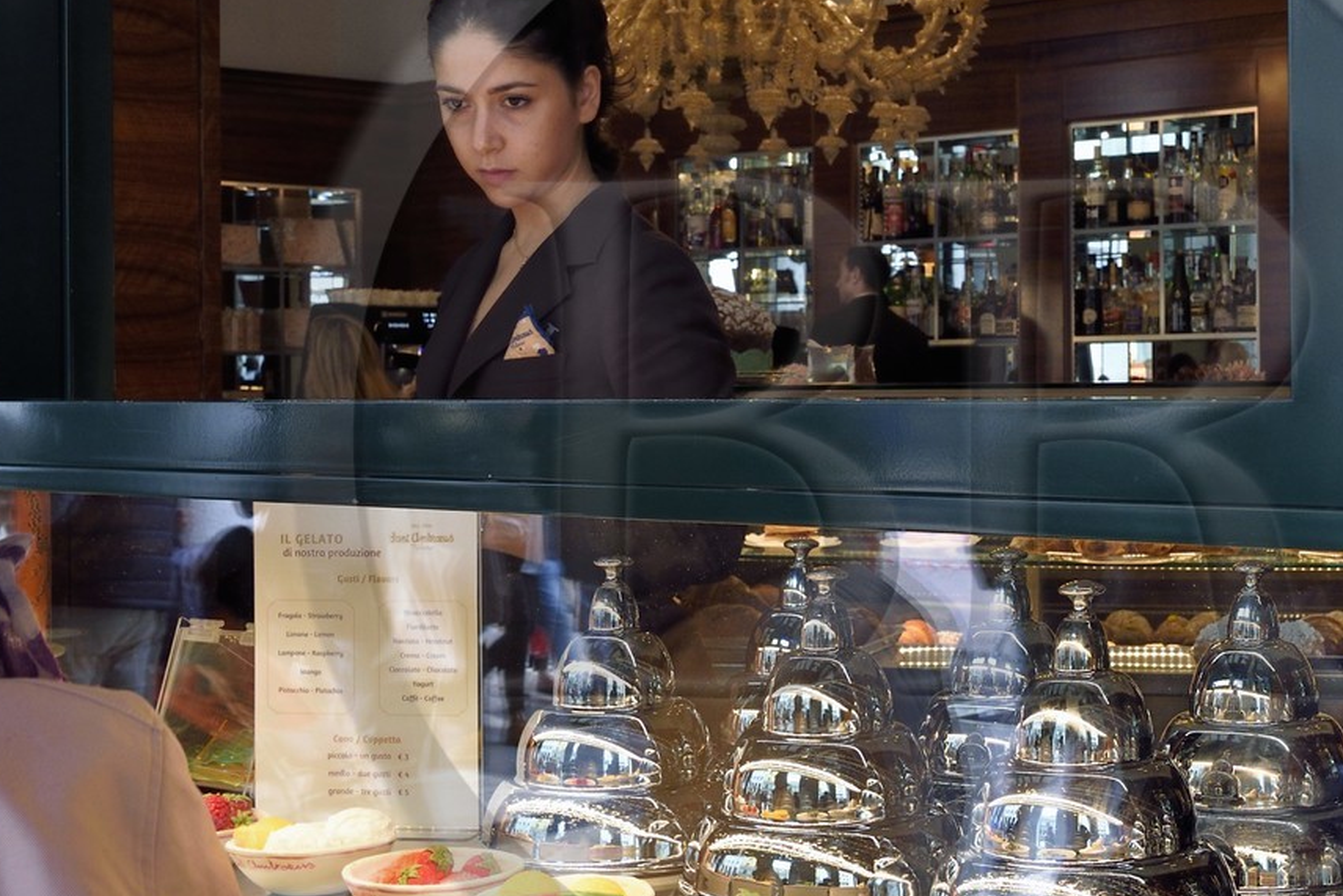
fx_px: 2164
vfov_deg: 23.4
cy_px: 440
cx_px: 931
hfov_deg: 34.1
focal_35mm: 58
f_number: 11
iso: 800
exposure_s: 1/40
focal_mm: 31
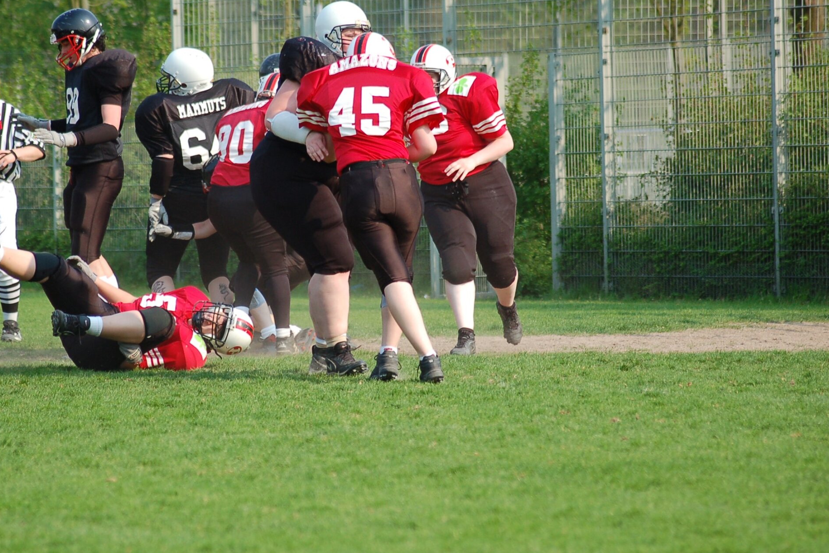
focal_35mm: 261
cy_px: 239
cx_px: 352
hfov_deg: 7.9
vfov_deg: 5.3
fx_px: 6010
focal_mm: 150
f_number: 4.5
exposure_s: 1/1000
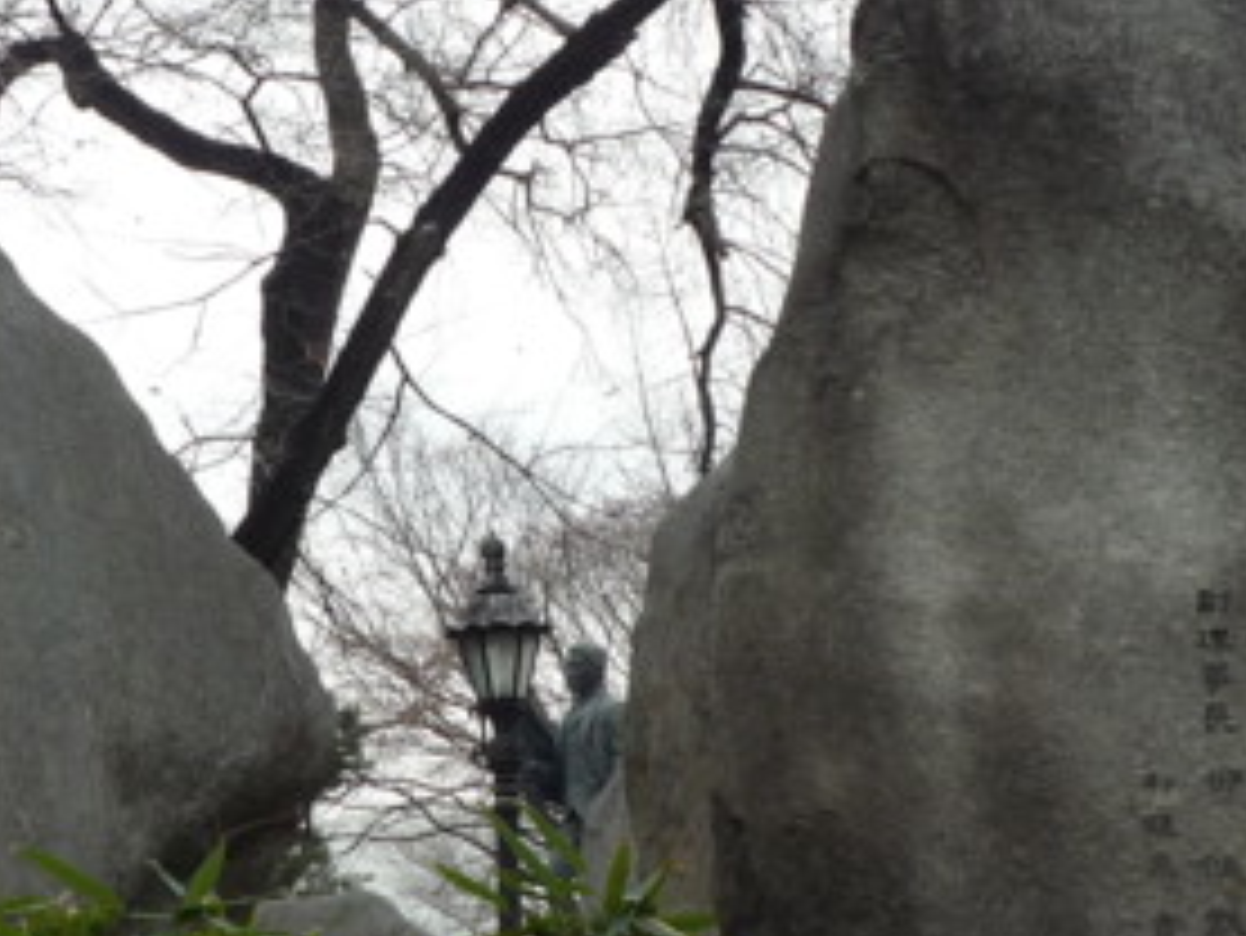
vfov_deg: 13.2
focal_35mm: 112
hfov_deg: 17.5
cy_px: 648
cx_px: 477
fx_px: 4033
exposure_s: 1/100
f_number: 4
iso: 100
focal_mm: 6.8
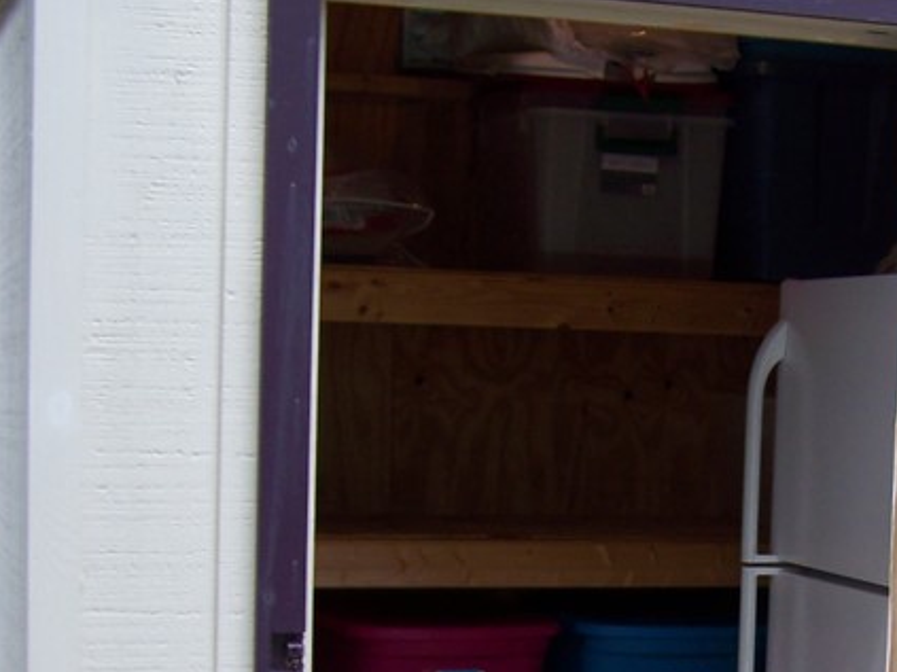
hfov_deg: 21.0
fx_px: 2383
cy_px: 763
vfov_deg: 15.6
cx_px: 744
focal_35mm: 92
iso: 64
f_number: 2.8
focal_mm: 6.3
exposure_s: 1/160
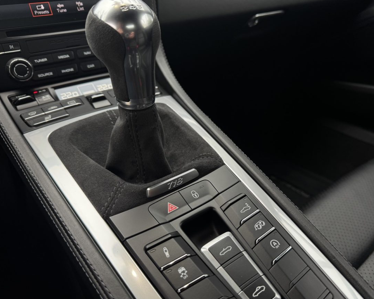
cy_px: 154
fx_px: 288
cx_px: 206
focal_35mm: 26
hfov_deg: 65.9
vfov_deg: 54.9
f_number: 1.78
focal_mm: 6.76
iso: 100
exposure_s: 1/98
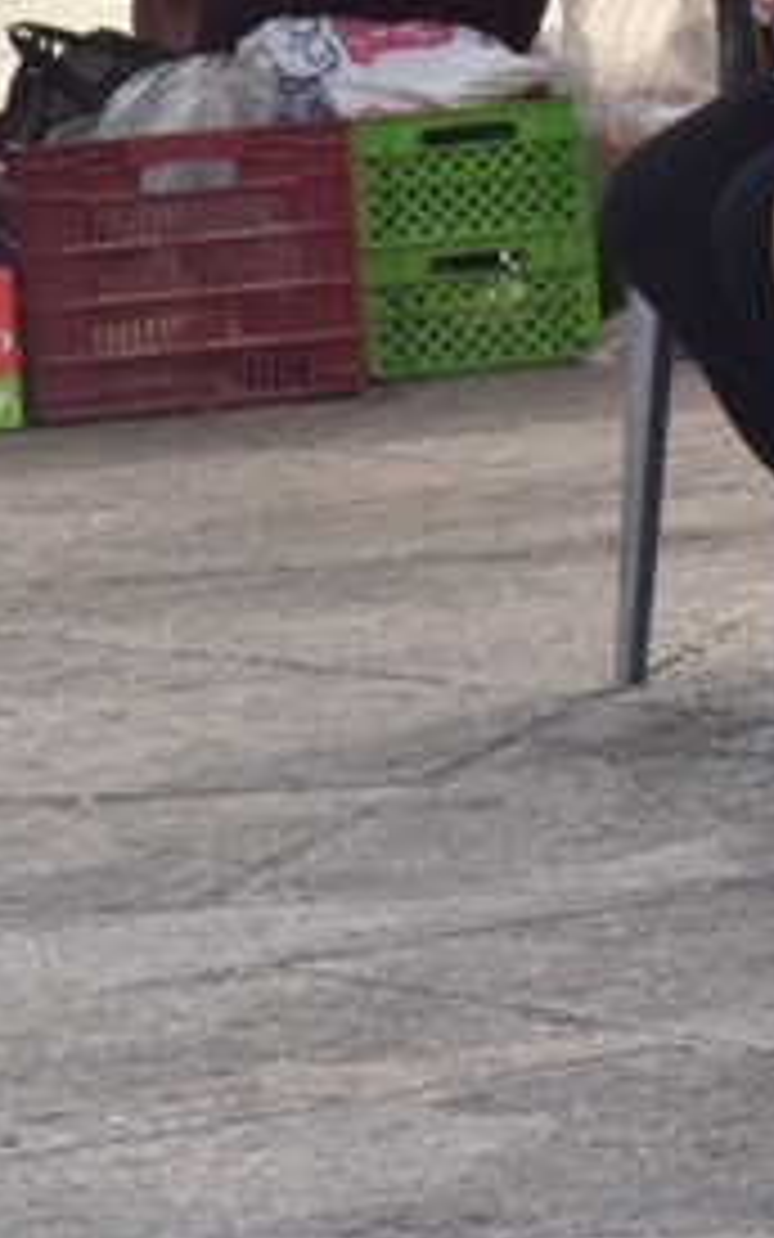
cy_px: -160
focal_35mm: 456
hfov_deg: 2.9
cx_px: 1251
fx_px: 15382
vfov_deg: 4.6
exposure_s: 1/1000
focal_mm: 120
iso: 1600
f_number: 16
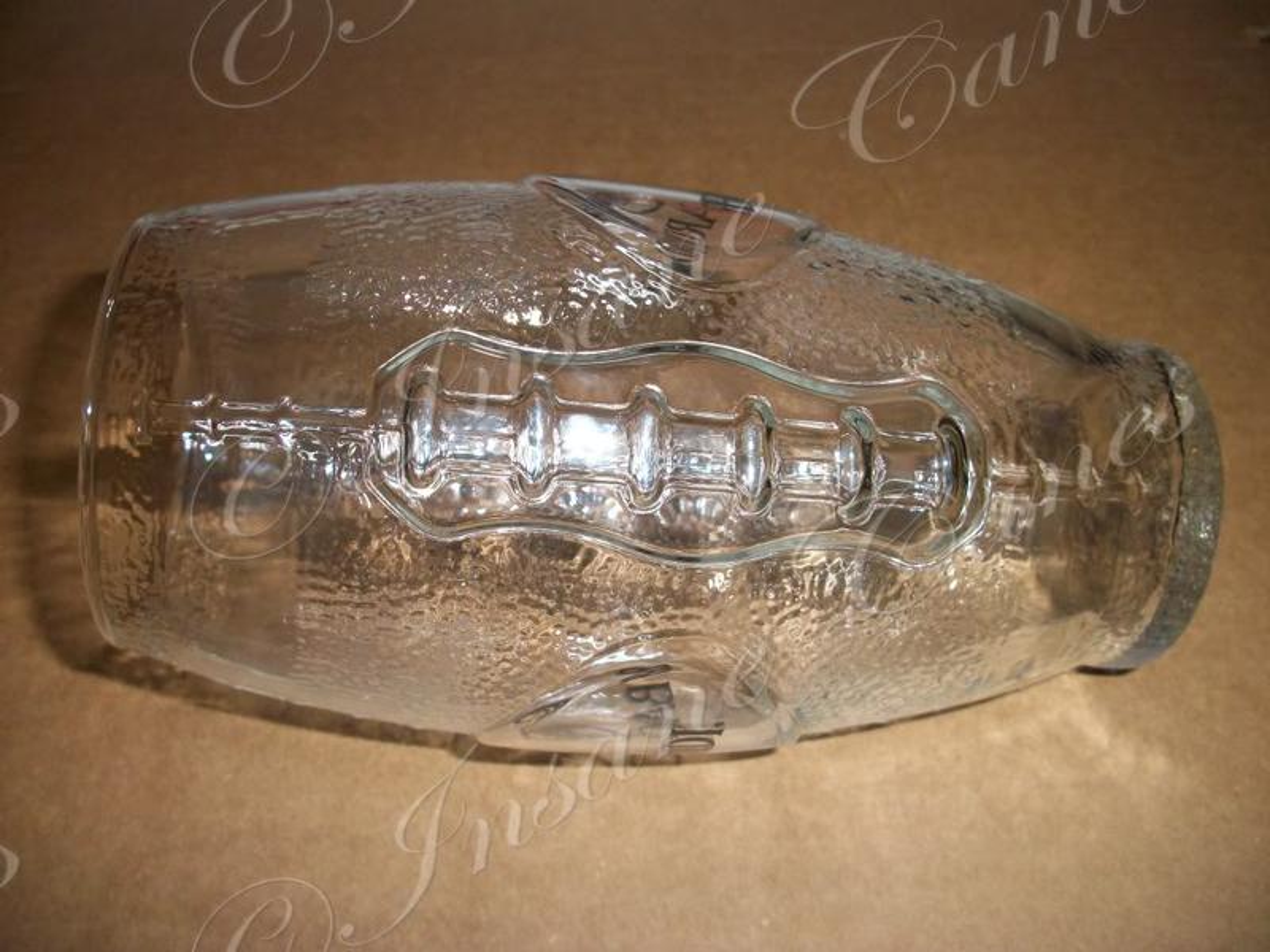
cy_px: 476
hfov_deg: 52.6
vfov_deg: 40.7
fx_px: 1284
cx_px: 635
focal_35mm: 35
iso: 250
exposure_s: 1/125
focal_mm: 6.3
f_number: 3.1
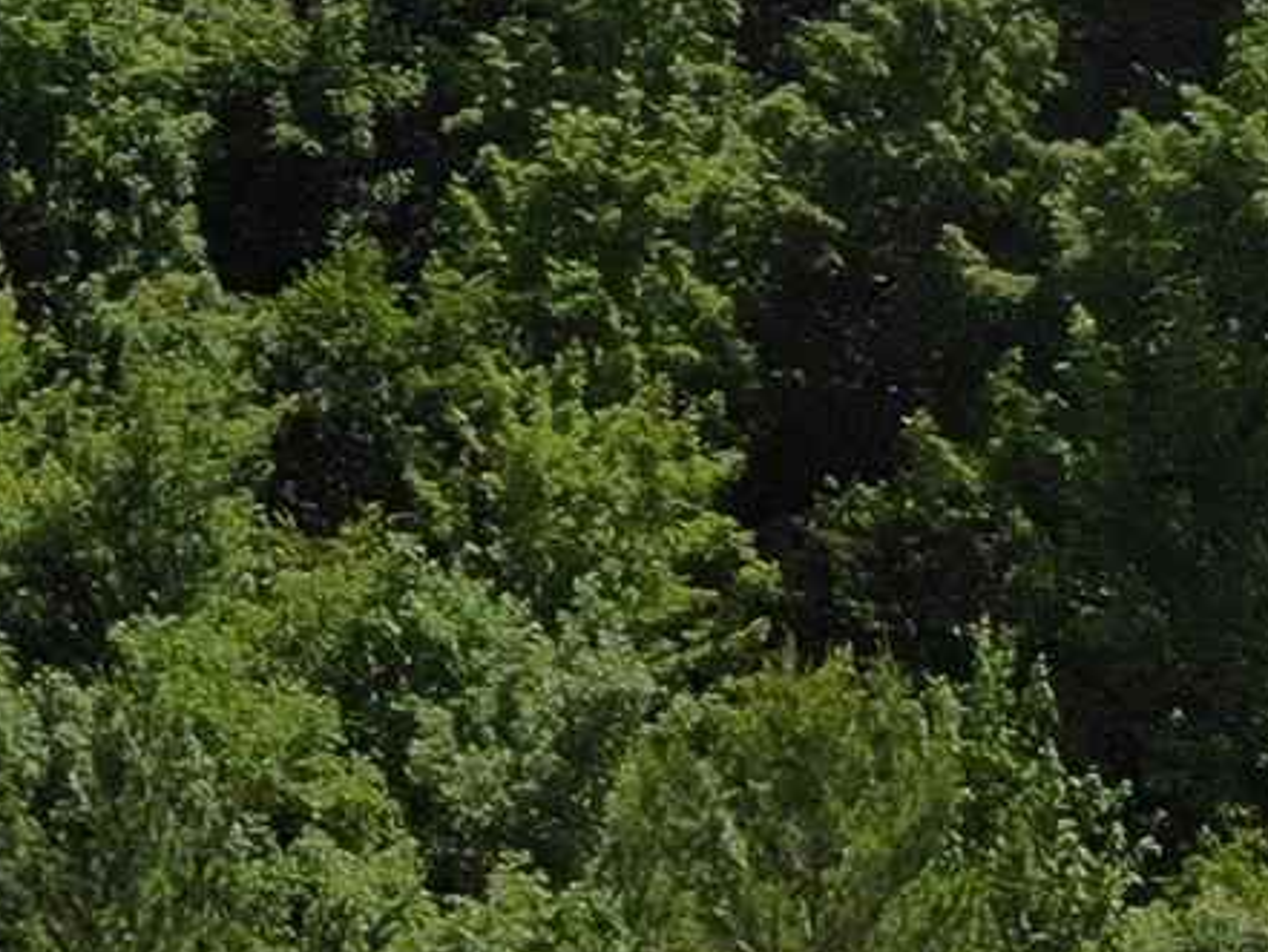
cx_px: -736
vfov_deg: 8.1
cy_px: -1455
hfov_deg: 11.3
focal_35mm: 167
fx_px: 6119
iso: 100
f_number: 2.8
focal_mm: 4.5
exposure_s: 1/1394
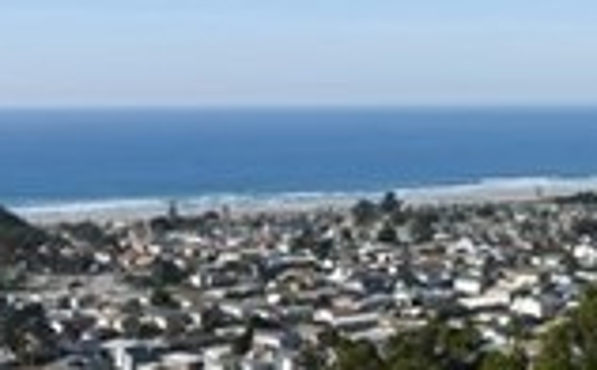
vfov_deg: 12.2
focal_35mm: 106
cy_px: 36
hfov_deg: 18.8
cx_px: 680
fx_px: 1721
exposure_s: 1/800
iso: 400
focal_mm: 16
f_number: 10
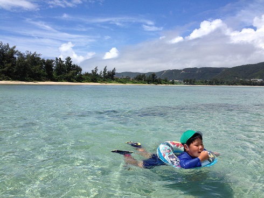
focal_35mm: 33
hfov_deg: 55.3
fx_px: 252
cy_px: 99
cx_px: 132
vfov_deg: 43.0
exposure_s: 1/2358
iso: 50
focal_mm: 4.12
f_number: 2.4
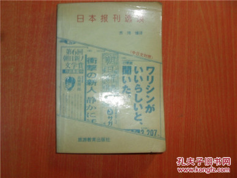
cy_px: 89
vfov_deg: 40.7
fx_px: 240
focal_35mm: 35
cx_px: 118
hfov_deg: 52.6
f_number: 3.2
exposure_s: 1/45
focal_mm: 6.3
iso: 200
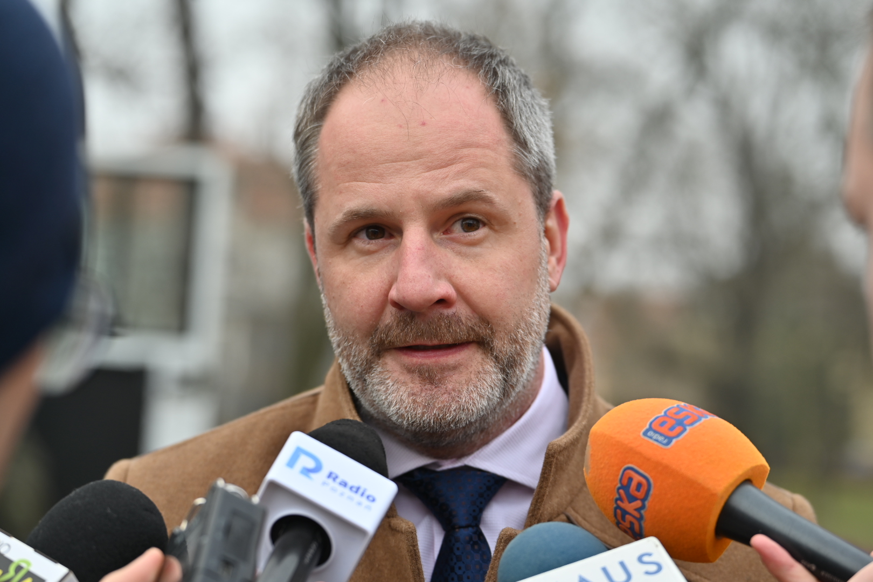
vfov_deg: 14.9
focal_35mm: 92
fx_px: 2231
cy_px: 291
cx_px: 436
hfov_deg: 22.1
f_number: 3.5
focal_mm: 92
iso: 100
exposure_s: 1/640
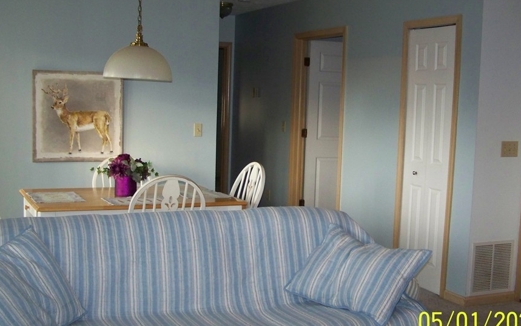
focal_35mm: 48
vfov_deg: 26.9
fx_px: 682
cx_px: 266
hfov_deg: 41.8
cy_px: 149
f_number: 2.8
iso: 200
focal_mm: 6.3
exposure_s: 1/30
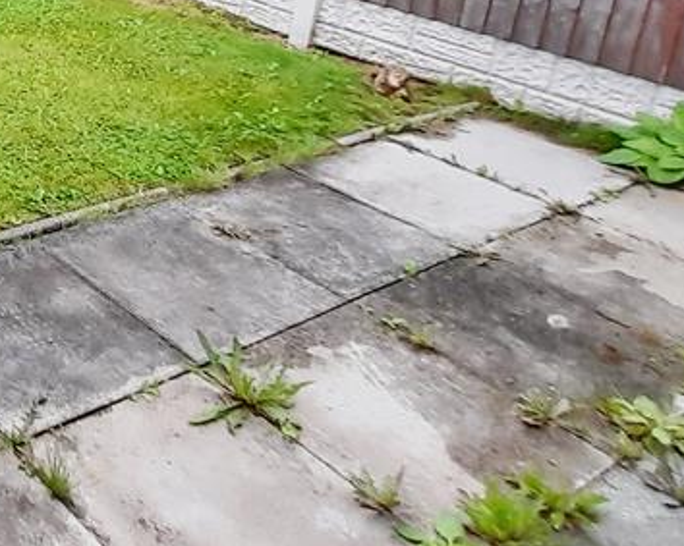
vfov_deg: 30.9
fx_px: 870
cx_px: -228
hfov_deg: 31.7
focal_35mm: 43
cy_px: -64
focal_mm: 1.42
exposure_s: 1/439
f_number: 2.2
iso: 40
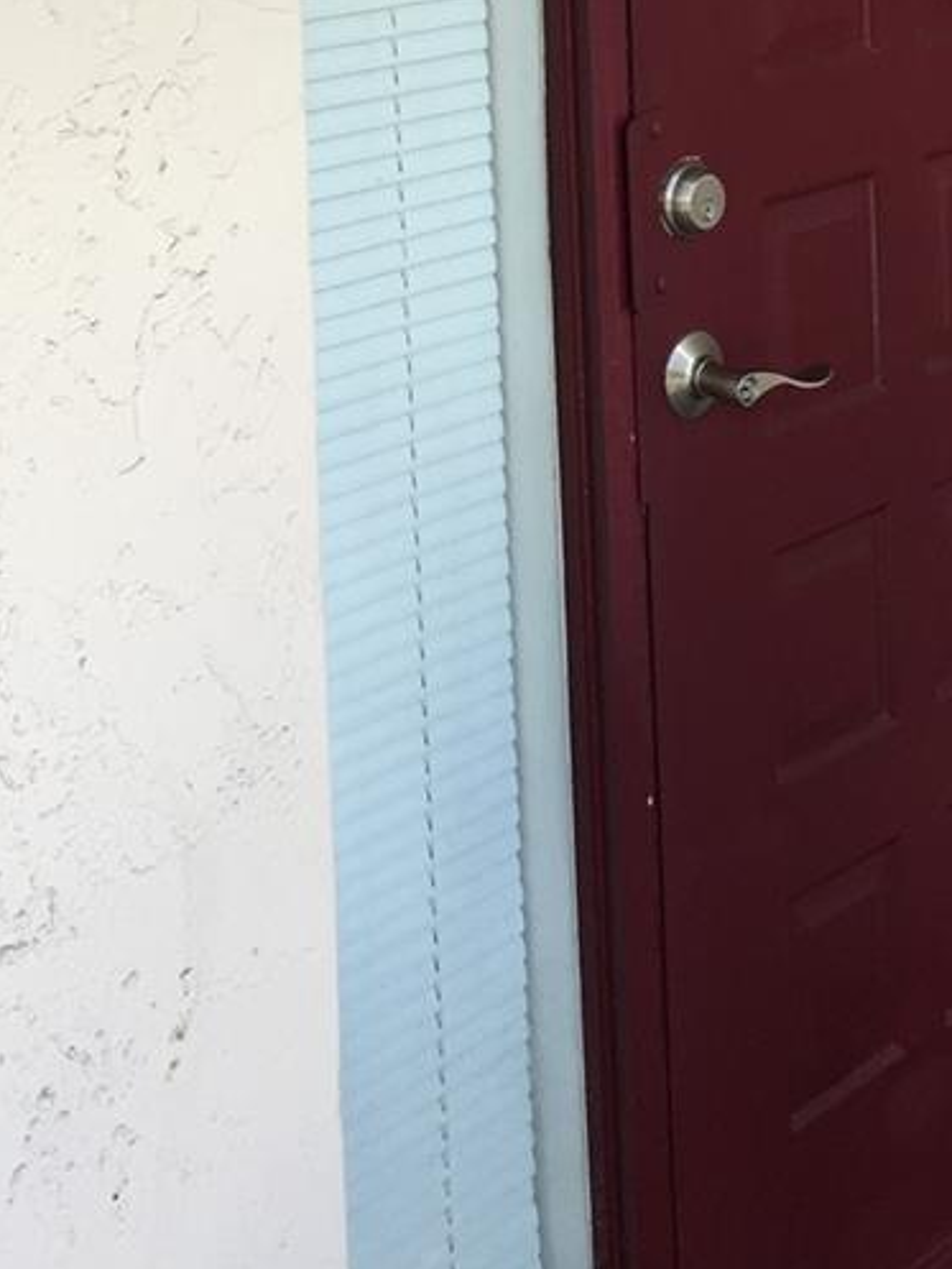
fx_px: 2566
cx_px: 508
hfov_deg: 21.0
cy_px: -74
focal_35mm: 70
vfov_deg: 26.0
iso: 50
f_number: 2.2
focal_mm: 4.15
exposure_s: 1/120
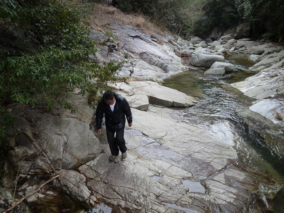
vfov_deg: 51.4
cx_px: 142
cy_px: 106
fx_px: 222
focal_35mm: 27
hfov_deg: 65.3
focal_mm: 4.8
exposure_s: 1/200
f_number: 3.2
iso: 200
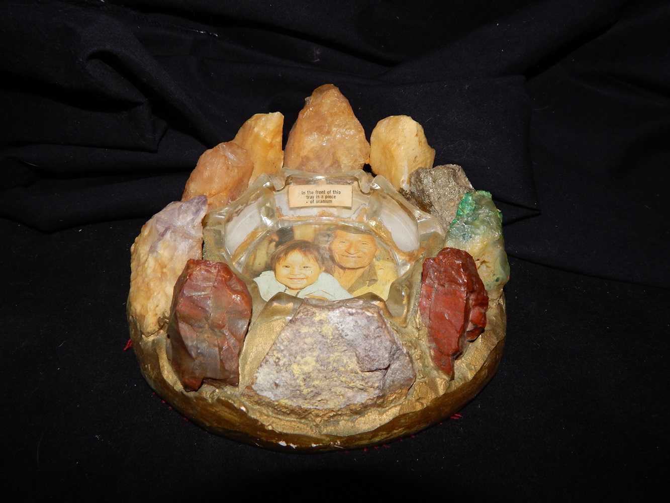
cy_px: 252
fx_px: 445
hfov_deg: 73.9
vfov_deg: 58.9
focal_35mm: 23
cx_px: 335
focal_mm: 4
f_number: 6
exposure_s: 1/30
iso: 200
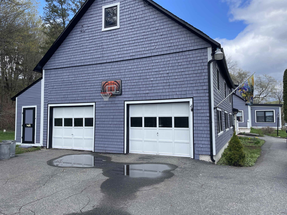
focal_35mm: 26
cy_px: 108
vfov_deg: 53.1
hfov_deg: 67.3
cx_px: 144
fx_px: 216
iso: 32
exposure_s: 1/1435
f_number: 1.6
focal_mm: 4.2
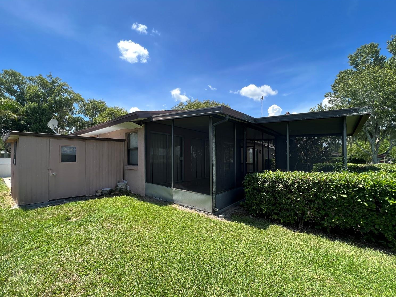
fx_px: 160
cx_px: 196
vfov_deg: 85.5
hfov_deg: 102.1
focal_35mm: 14
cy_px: 158
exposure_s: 1/518
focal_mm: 1.57
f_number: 1.8
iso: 32
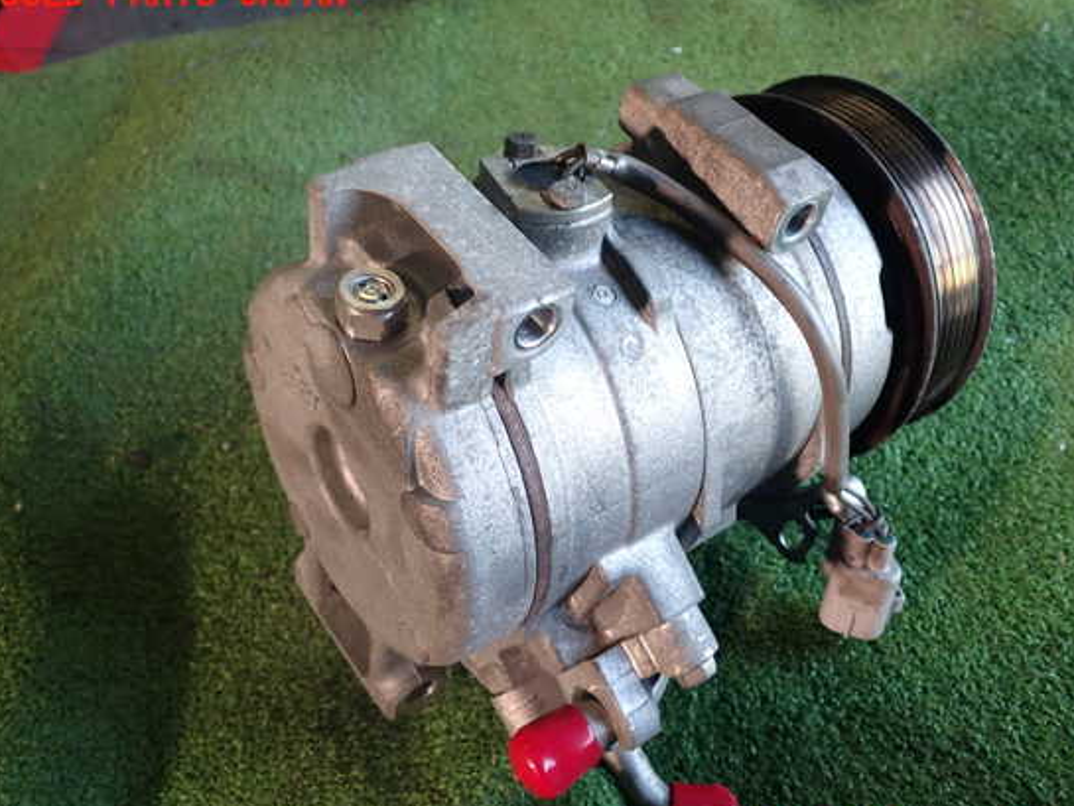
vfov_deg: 43.0
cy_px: 412
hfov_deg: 55.3
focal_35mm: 33
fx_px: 1024
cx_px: 579
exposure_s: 1/60
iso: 160
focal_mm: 5.4
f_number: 2.3
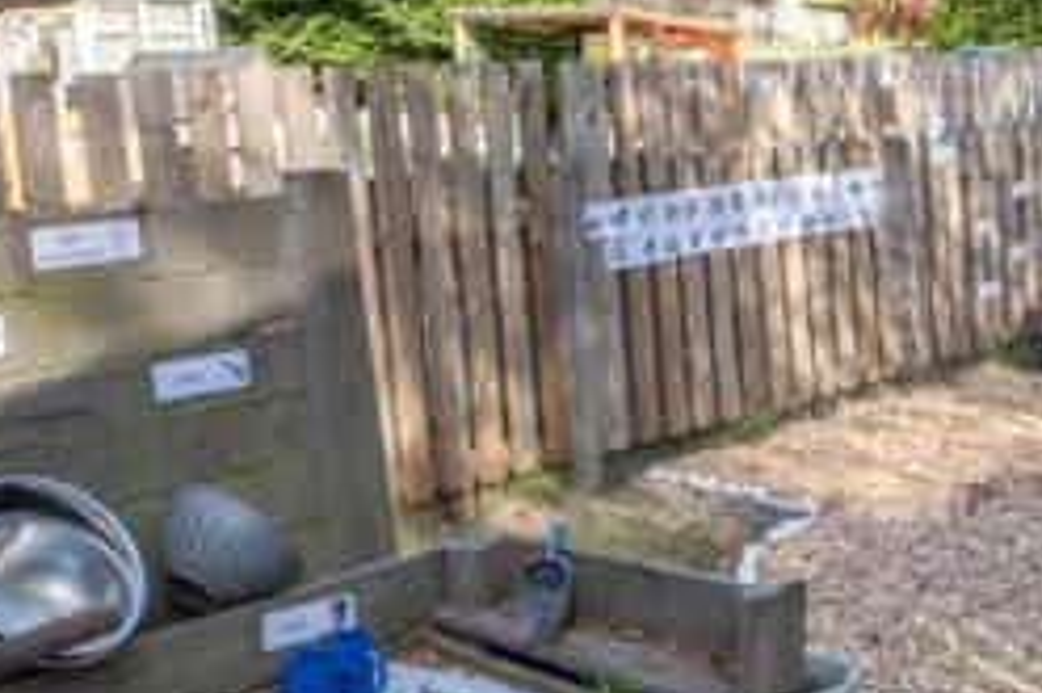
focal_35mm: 62
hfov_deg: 31.1
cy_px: 472
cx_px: 912
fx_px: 1793
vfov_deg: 21.8
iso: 125
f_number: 10
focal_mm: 10
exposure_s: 1/160
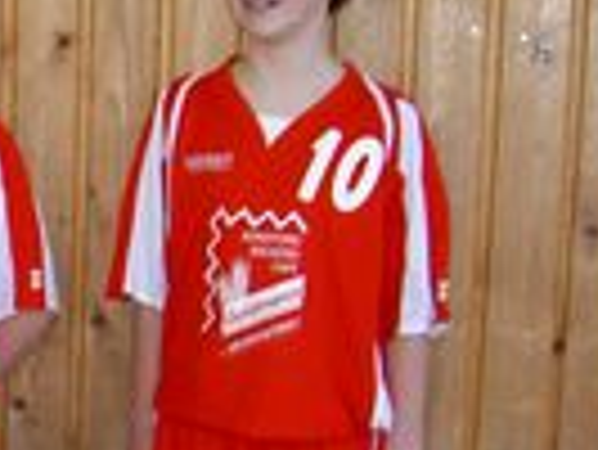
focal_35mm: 132
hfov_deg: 13.9
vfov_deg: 11.0
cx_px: -337
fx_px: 2282
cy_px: 574
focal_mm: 8
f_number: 2.8
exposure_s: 1/59.5
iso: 100
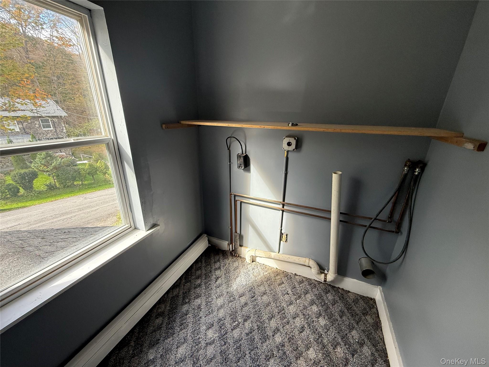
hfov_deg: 102.1
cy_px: 184
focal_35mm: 14
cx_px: 244
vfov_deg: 85.7
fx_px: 198
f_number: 2.2
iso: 125
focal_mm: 2.22
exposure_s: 1/99
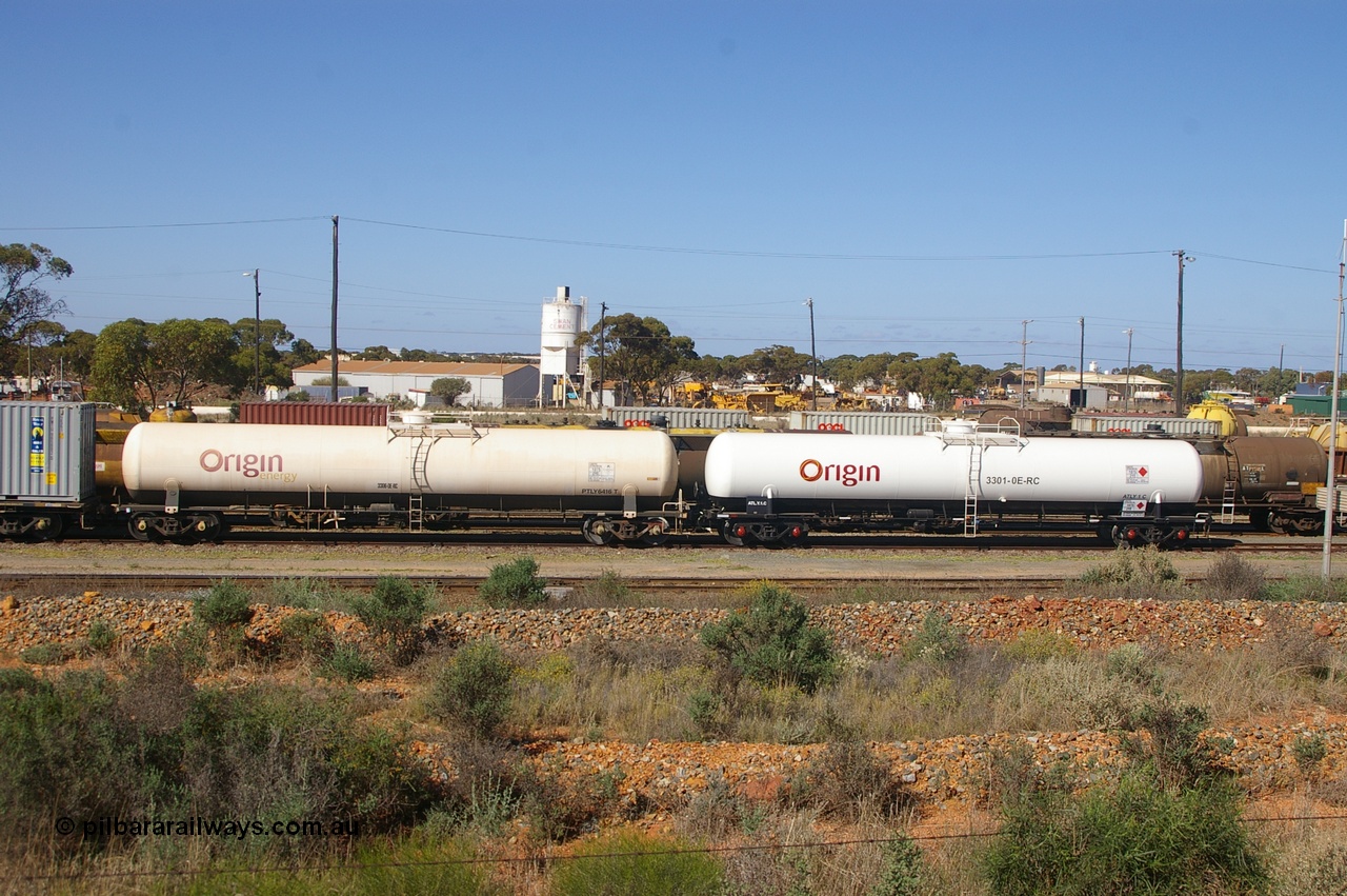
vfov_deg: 29.8
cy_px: 448
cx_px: 674
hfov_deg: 43.6
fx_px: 1682
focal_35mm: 45
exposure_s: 1/500
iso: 200
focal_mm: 30
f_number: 9.5
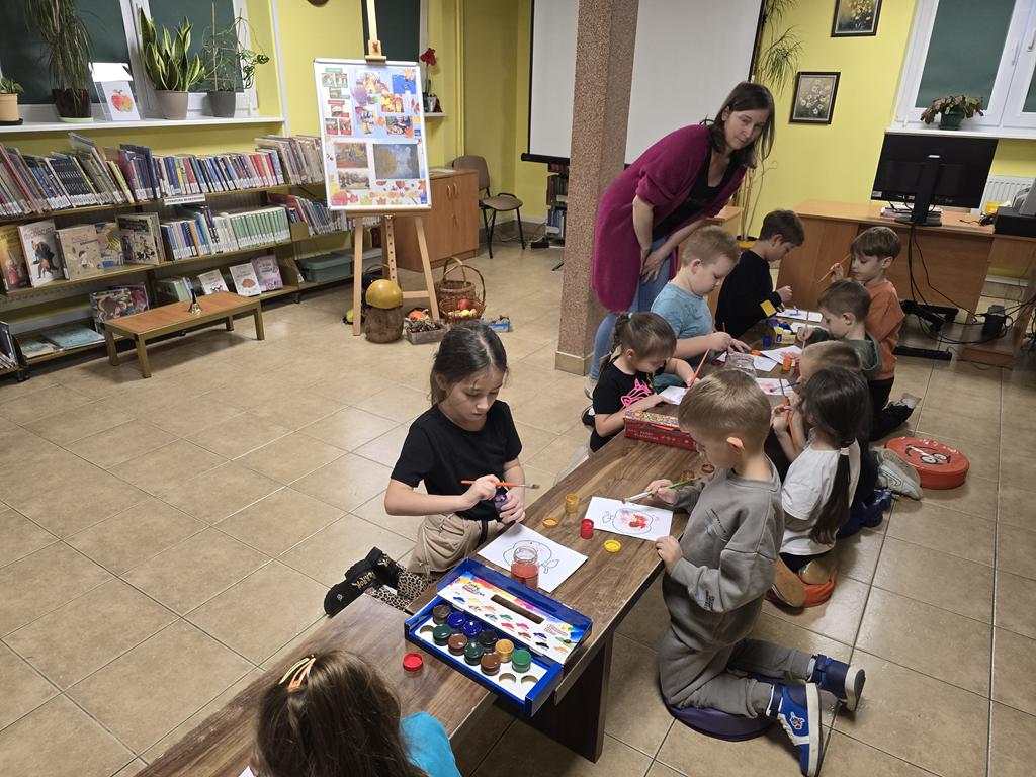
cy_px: 388
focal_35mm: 23
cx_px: 518
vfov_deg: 58.9
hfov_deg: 73.9
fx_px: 688
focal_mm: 6.3
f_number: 1.7
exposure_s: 1/120
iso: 250
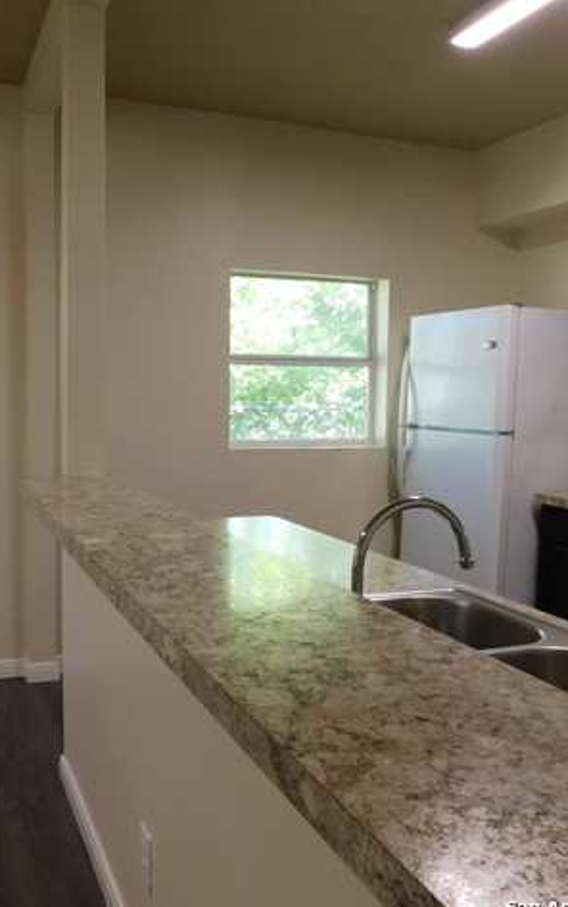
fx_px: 817
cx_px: 203
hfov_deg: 38.0
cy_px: 458
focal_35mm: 33
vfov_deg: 58.1
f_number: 3
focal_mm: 4
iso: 160
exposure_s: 1/30
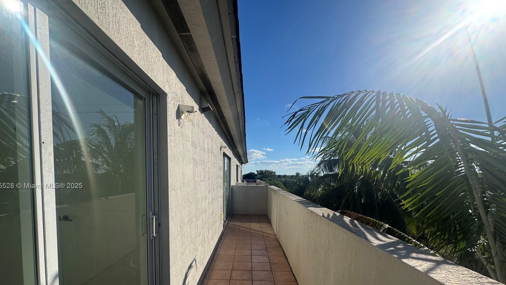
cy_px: 186
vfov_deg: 65.6
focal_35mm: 16
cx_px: 242
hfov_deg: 99.3
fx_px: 215
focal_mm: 2.22
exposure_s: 1/3390
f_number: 2.2
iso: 50
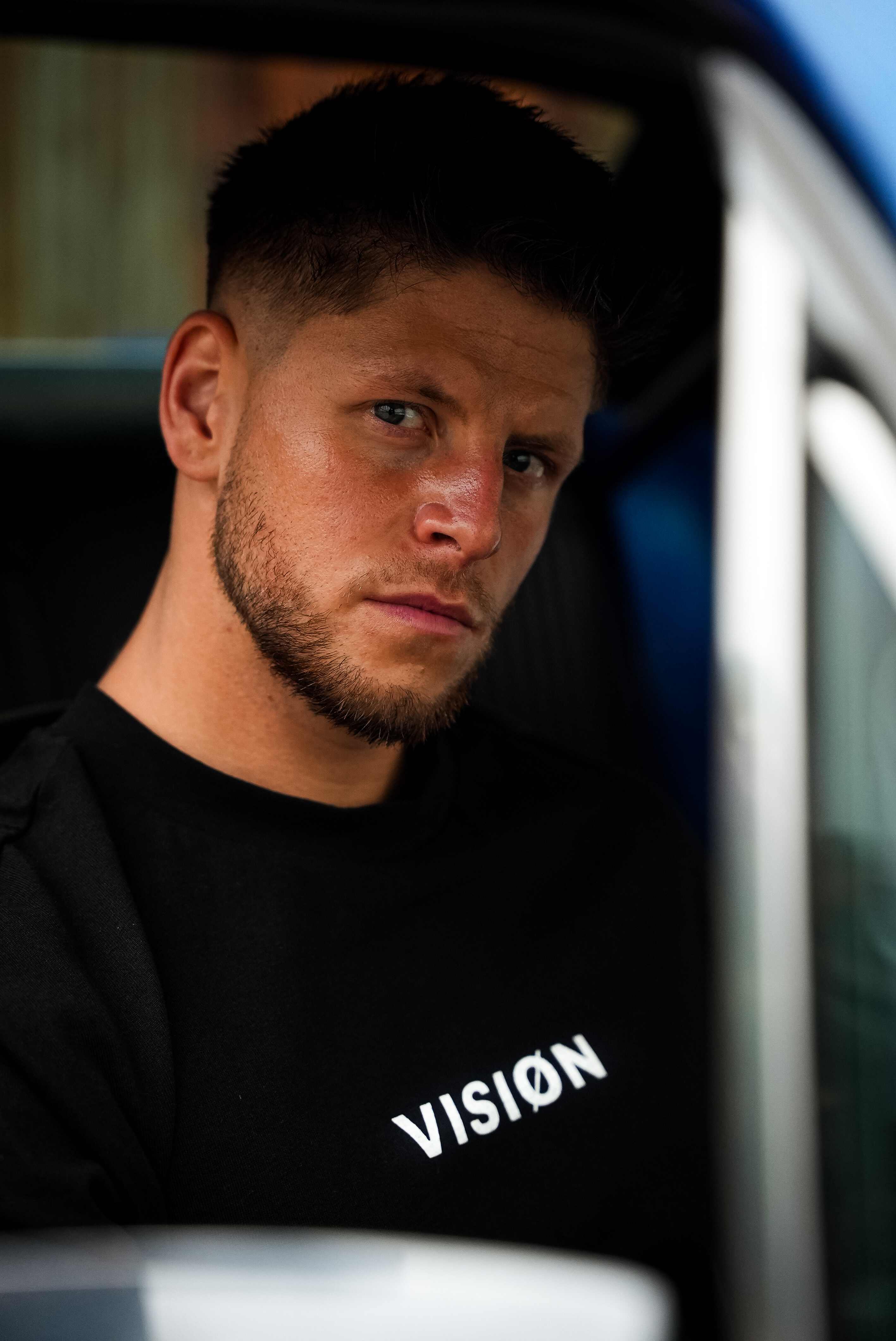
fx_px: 2472
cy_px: 670
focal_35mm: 66
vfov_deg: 30.4
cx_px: 448
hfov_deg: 20.5
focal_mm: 66.3
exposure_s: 1/200
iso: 2000
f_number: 2.8
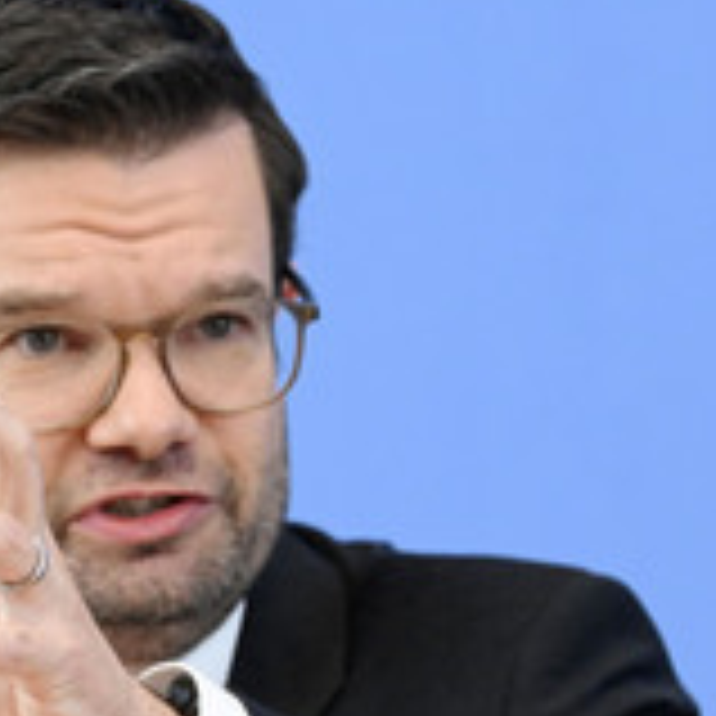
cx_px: -92
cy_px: 540
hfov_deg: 7.1
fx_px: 5757
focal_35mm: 246
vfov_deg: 7.1
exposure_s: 1/800
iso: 4000
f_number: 5.6
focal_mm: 102
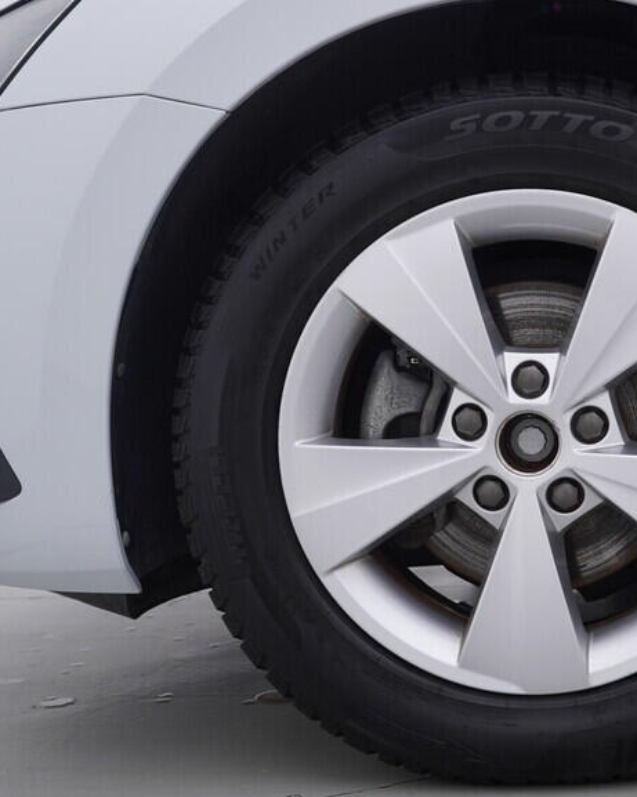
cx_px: 539
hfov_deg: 24.8
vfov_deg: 31.5
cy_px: 404
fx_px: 1415
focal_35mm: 60
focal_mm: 24
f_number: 4
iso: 125
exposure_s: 1/80
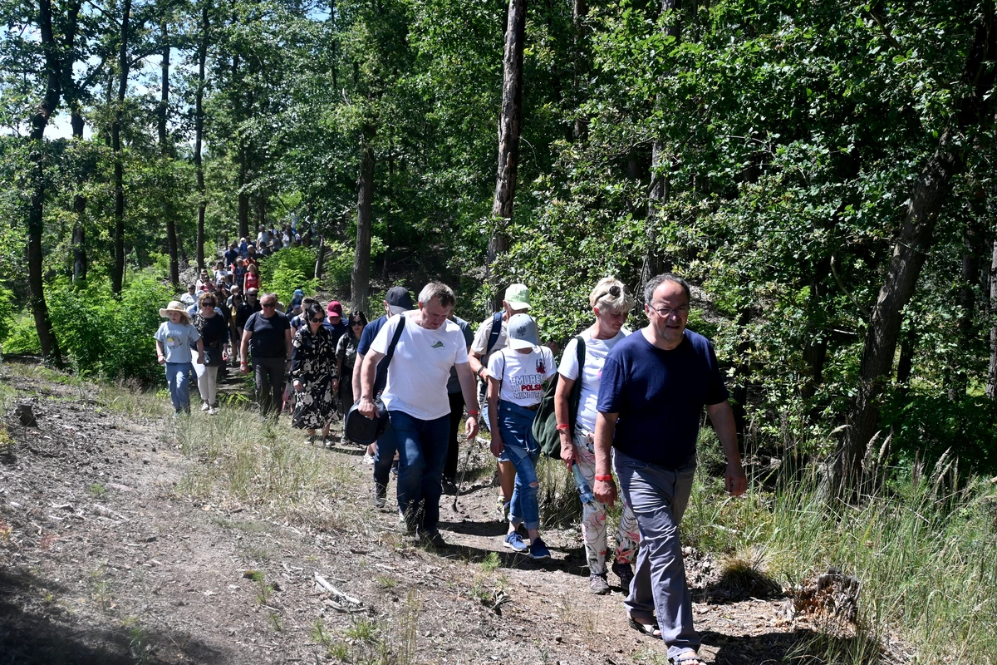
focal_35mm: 39
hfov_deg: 49.6
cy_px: 332
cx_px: 498
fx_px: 1080
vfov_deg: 34.2
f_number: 5.6
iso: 400
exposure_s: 1/1250
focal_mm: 26
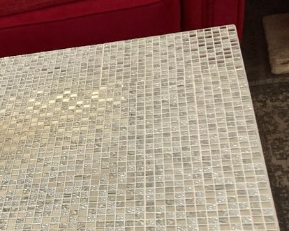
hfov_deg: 26.1
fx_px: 564
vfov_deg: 22.3
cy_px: 230
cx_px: -44
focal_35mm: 66
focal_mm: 3.99
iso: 200
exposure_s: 1/50
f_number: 1.8
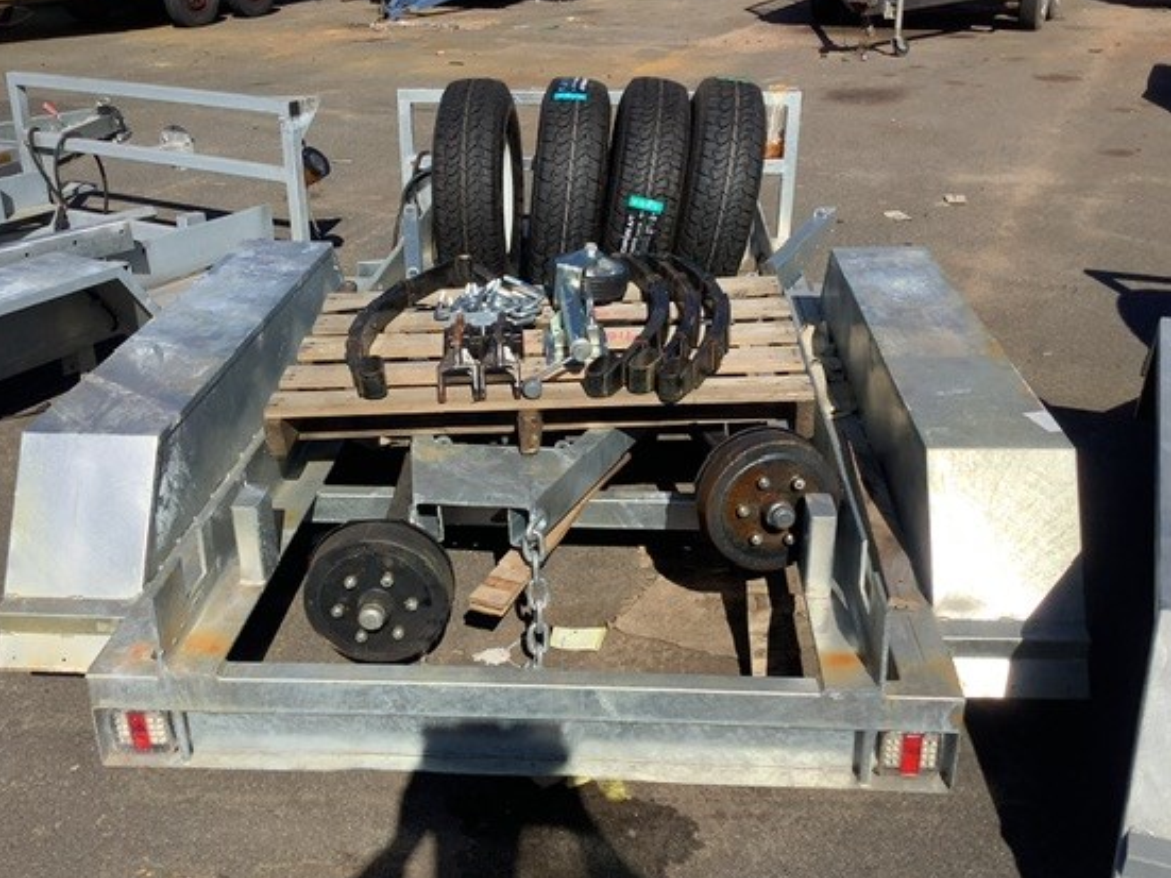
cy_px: 442
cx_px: 565
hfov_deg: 51.4
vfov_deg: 39.6
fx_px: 1218
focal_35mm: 36
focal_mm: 3.3
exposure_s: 1/1481
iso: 25
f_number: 2.4
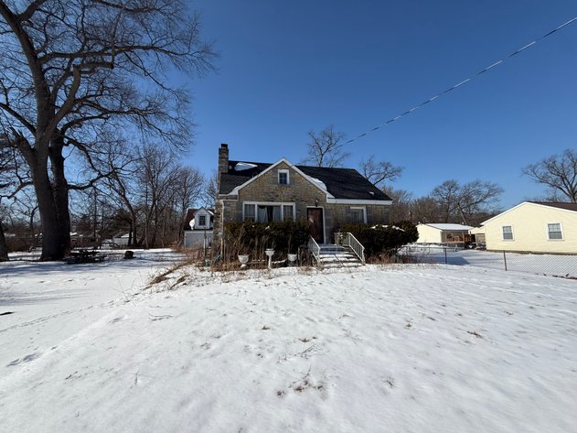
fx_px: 233
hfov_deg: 102.1
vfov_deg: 85.7
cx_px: 288
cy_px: 216
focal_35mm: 14
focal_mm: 2.22
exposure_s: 1/4149
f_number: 2.2
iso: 50
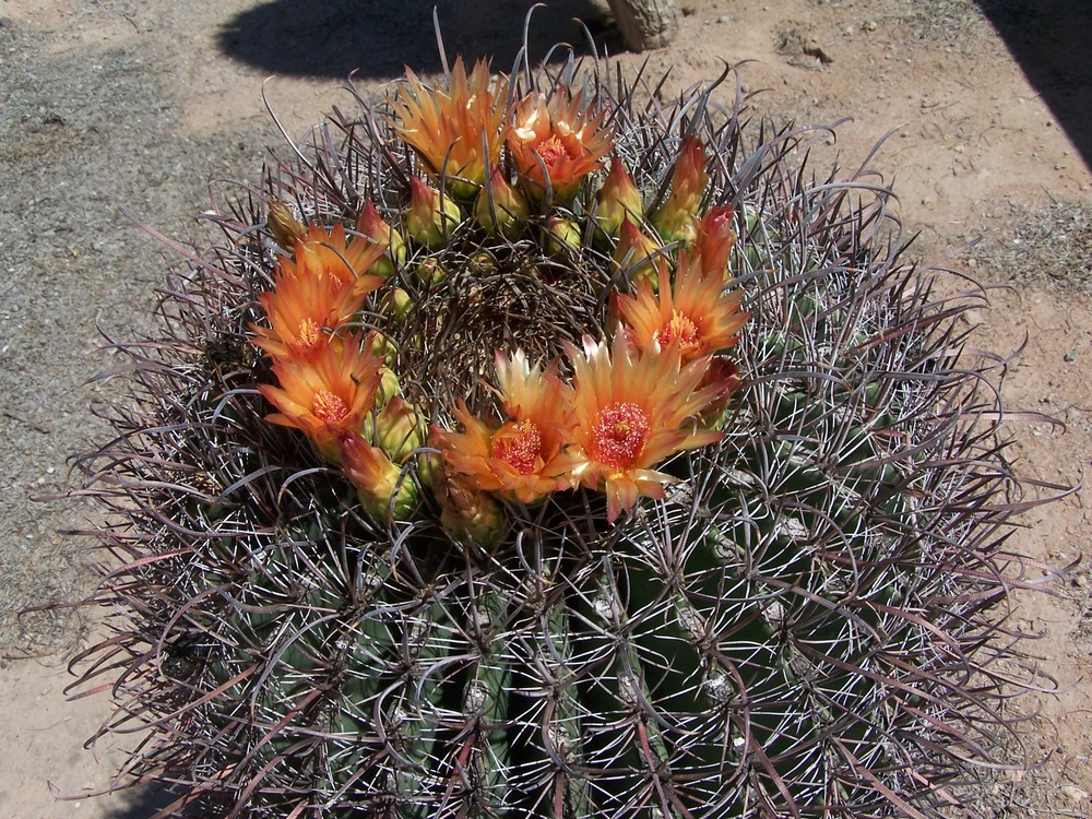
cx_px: 546
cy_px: 410
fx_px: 1262
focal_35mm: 40
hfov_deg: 46.8
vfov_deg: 36.0
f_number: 5.6
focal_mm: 6.7
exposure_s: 1/640
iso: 80
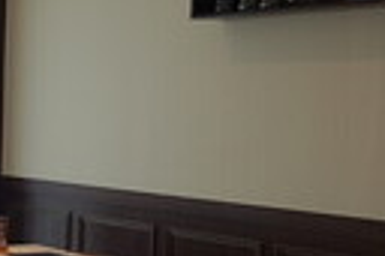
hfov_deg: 18.3
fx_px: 1004
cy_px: 211
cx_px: -253
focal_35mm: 94
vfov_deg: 14.4
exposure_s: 1/250
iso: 125
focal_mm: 7.6
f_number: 2
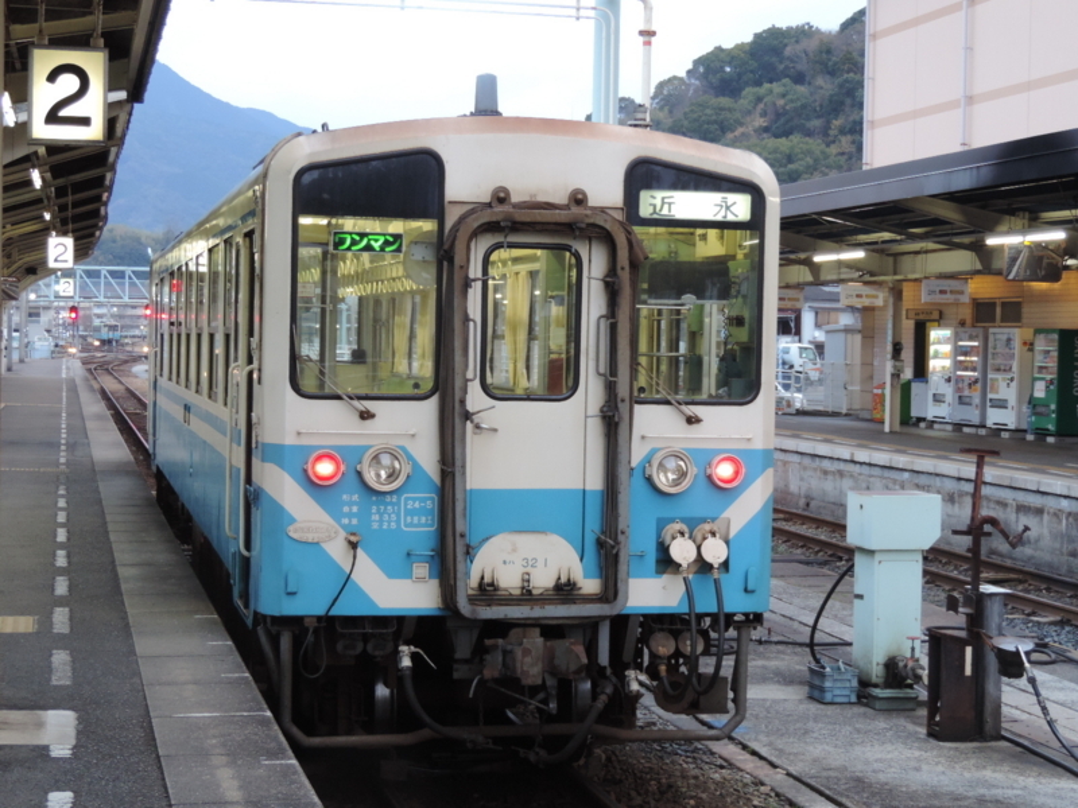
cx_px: 539
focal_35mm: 70
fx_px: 2180
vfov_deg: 21.0
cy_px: 404
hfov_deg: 27.8
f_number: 3.9
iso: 400
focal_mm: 12.4
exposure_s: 1/20
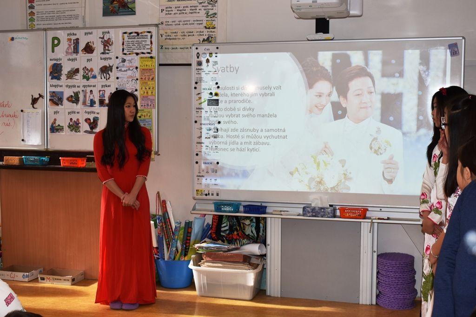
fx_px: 674
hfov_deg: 38.9
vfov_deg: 26.5
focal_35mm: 51
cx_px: 238
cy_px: 158
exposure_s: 1/125
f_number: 5.6
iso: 360
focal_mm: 34
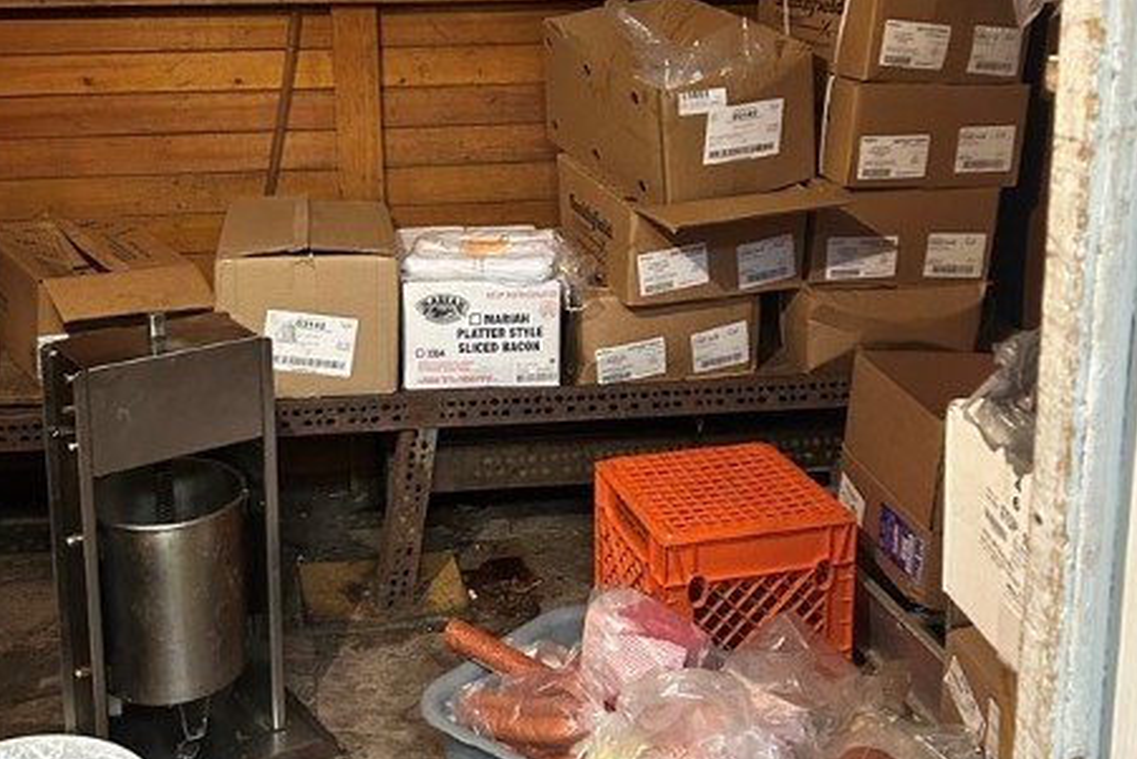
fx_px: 1453
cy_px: 179
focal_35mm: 46
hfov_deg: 42.6
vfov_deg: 28.8
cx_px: 494
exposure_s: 1/30
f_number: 1.5
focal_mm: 5.7
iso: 500
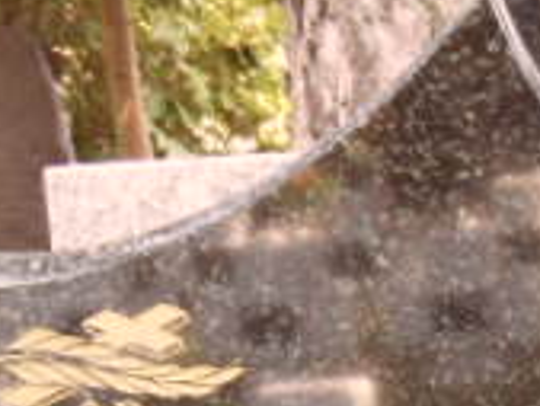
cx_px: 920
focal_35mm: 194
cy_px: 691
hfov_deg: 9.7
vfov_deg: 7.5
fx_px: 3028
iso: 100
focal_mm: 5.3
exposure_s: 1/60
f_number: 3.4
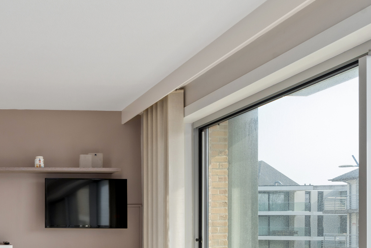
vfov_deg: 33.2
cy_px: 223
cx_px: -16
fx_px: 392
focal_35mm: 38
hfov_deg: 42.3
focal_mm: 16
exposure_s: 1/30
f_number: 11
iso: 320
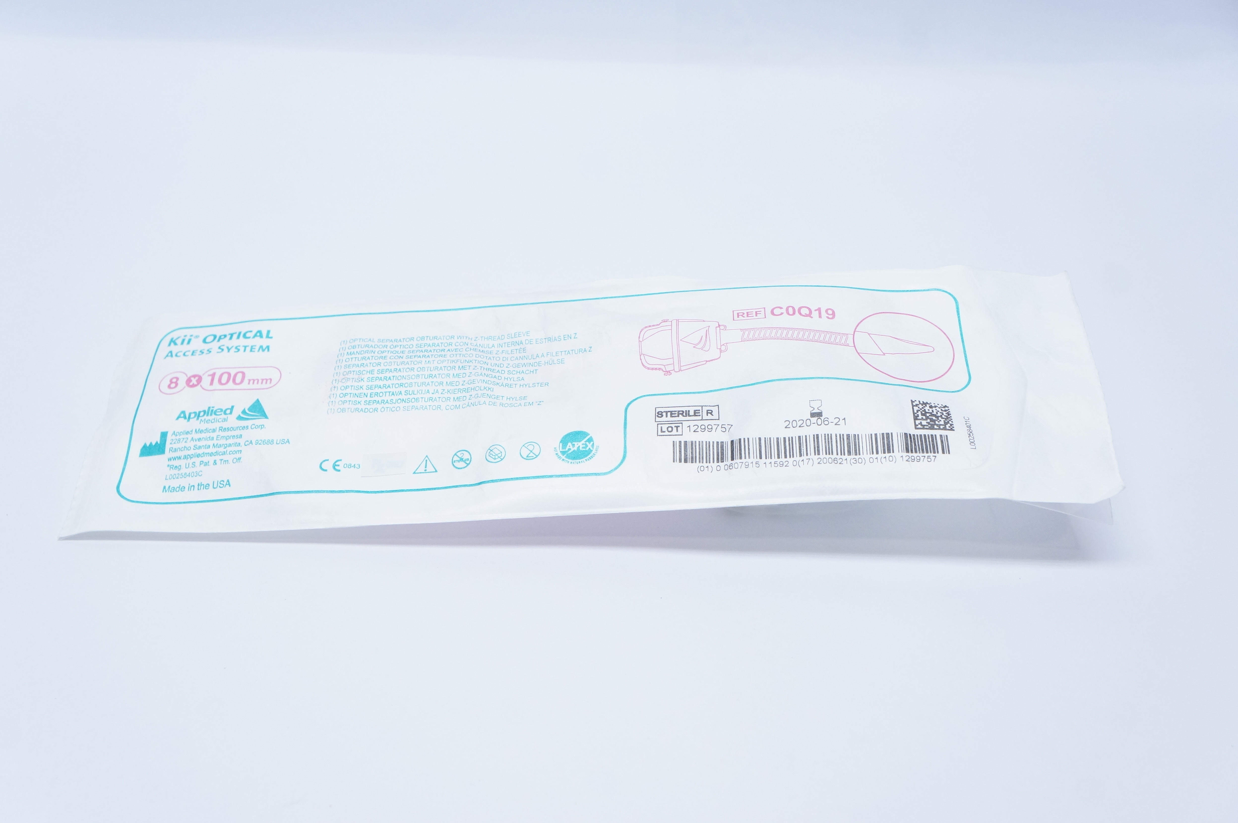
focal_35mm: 44
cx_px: 619
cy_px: 412
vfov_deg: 30.8
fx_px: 1494
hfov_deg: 45.0
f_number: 6.3
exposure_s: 1/60
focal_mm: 29
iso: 800
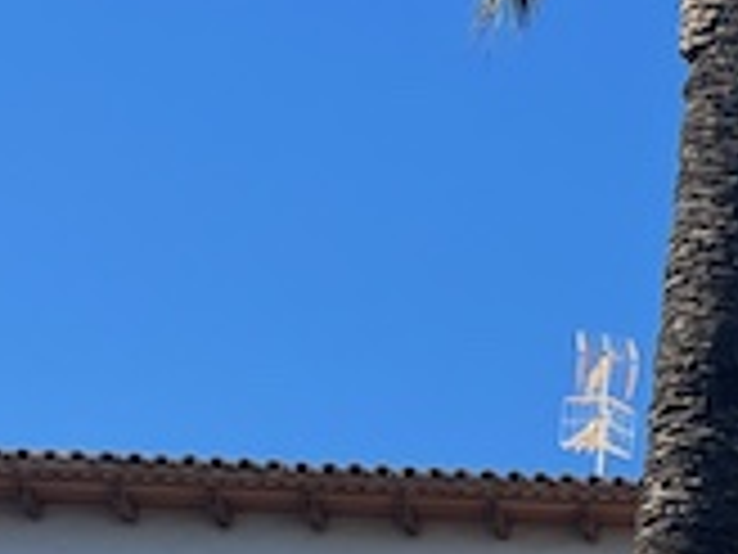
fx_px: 2708
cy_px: 739
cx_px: 1616
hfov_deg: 12.9
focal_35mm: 127
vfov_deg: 11.3
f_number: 1.6
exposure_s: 1/1890
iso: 50
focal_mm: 5.1
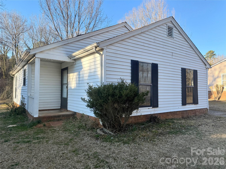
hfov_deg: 71.6
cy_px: 84
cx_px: 113
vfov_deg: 56.8
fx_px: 157
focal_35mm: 24
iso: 100
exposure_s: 1/1437
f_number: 1.78
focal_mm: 6.76
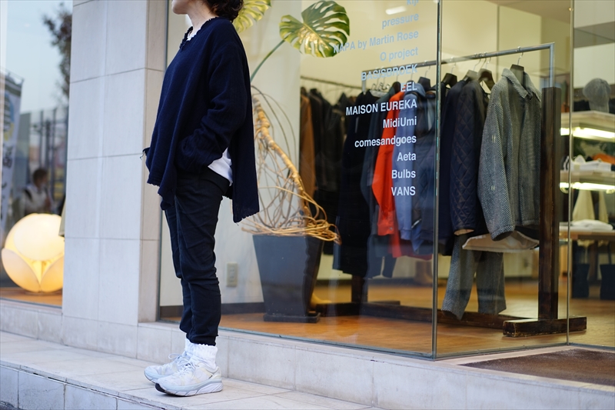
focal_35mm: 55
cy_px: 205
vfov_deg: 24.6
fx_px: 939
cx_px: 308
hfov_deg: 36.3
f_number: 1.8
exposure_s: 1/60
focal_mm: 55
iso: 100
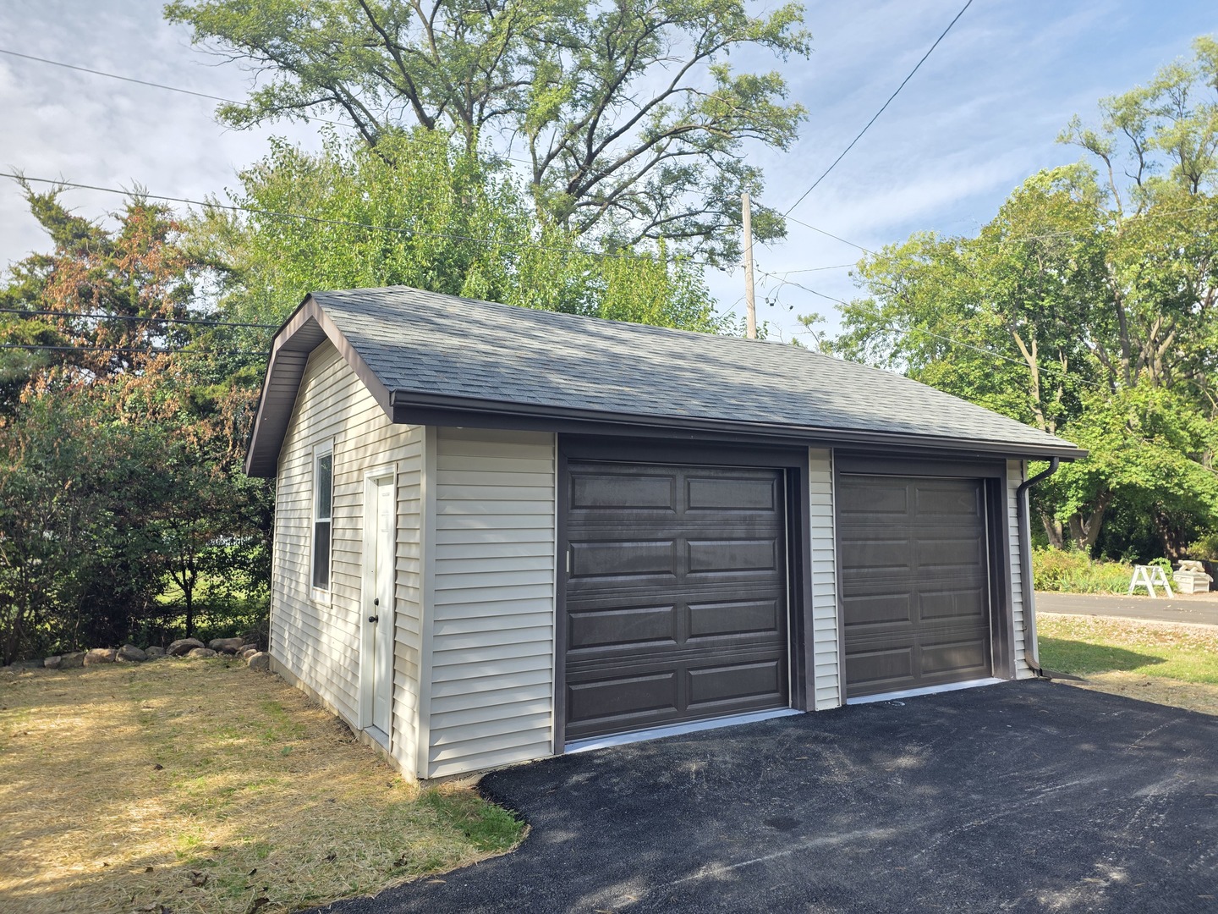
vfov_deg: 58.9
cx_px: 609
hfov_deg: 73.9
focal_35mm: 23
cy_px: 457
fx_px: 809
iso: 80
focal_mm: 6.25
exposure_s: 1/1946
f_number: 1.7
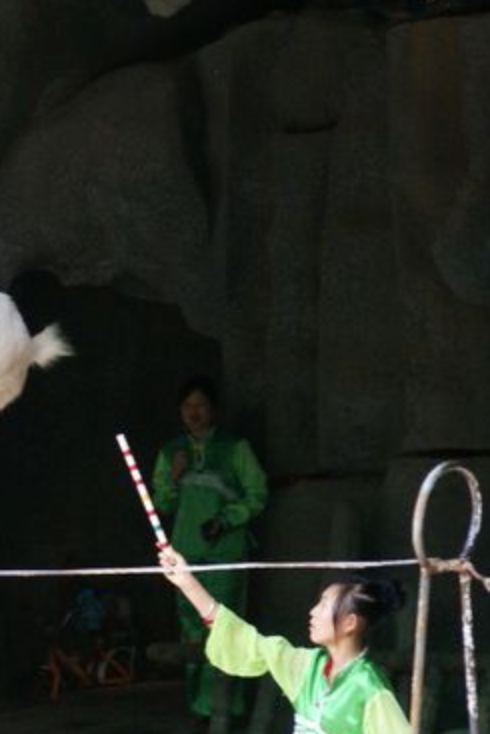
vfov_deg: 7.9
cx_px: -302
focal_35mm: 262
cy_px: 397
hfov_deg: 5.2
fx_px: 5344
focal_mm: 80
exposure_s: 1/60
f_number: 5.6
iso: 400
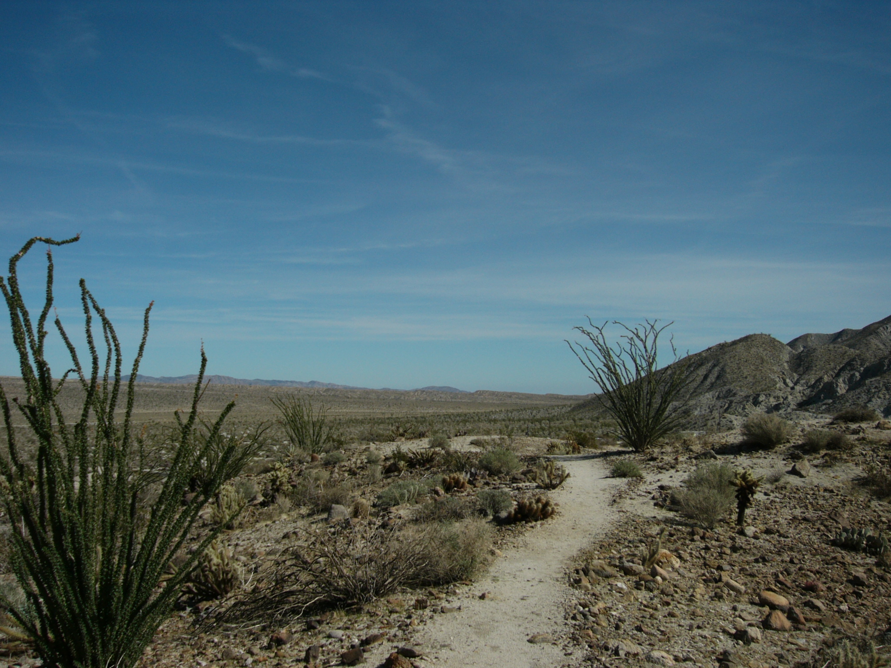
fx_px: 901
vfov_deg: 40.7
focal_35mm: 35
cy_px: 334
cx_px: 446
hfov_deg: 52.6
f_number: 8
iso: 50
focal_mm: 5.8
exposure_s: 1/400
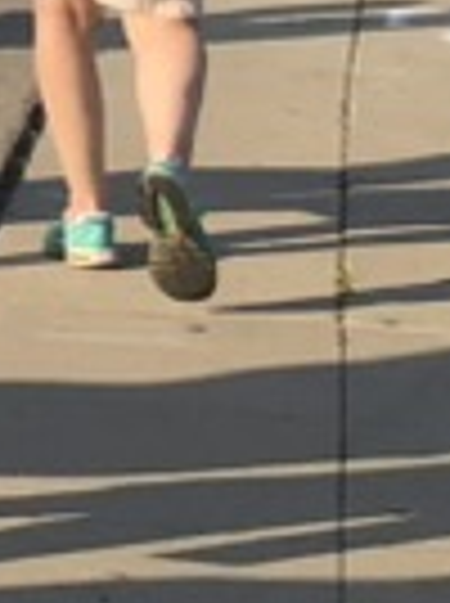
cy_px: -333
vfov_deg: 9.0
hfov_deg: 5.7
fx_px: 3721
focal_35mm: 214
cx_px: -1494
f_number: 1.8
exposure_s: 1/1656
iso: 20
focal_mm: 3.99
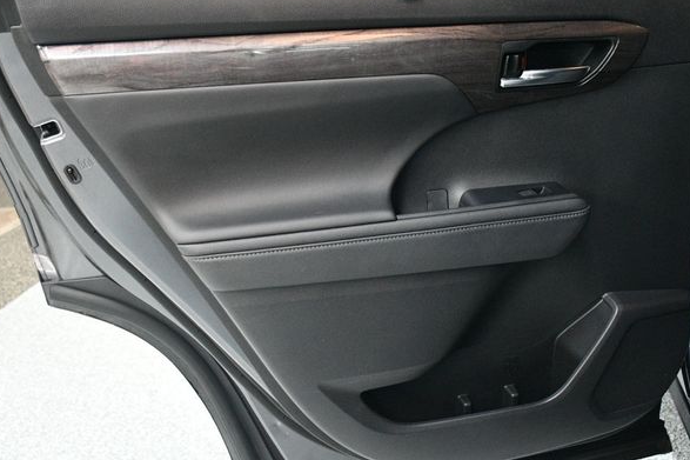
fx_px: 690
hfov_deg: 53.1
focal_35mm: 36
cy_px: 221
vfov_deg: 36.8
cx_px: 359
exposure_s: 1/60
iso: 4500
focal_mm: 22
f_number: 3.5
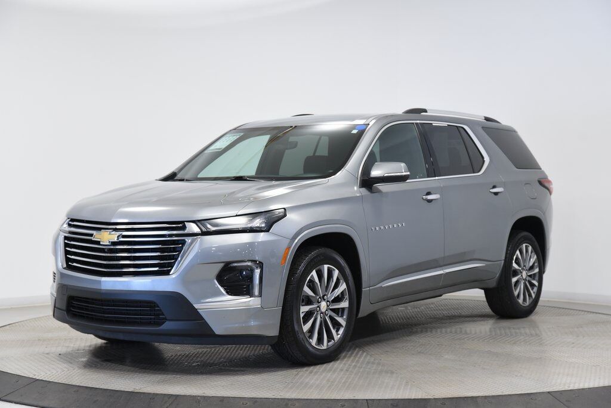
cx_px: 306
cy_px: 204
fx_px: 1053
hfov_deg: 32.4
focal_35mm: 62
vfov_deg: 21.9
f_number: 4.5
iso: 1600
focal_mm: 62
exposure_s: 1/80
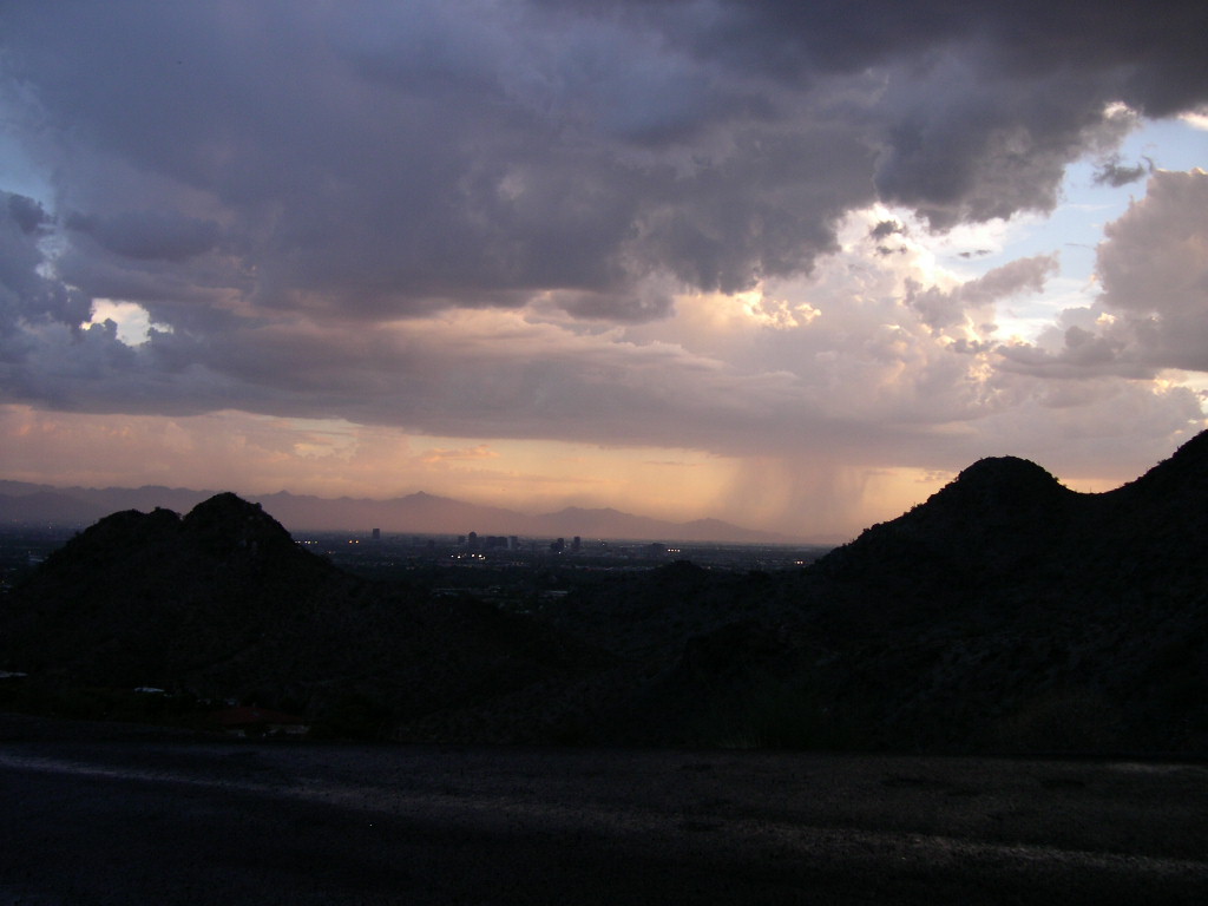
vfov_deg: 37.7
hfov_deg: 49.0
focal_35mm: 38
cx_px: 604
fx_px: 1326
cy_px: 453
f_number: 2.8
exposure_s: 1/88.4
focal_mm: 8
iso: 100
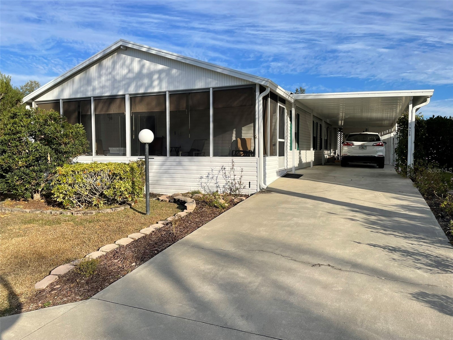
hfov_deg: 67.3
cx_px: 226
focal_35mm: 26
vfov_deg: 53.1
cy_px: 170
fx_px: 340
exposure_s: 1/3731
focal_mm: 4.2
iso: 32
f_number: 1.6
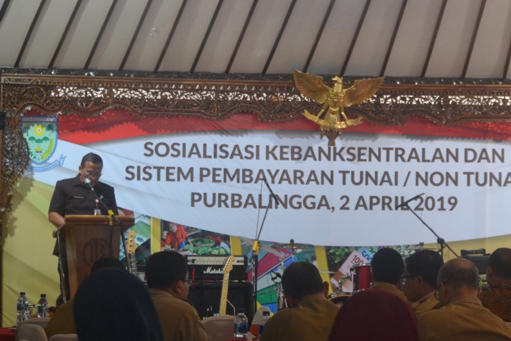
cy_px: 187
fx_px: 1575
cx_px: 269
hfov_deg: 18.4
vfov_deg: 12.3
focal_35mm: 111
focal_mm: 62
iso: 1250
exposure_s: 1/60
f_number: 4.8
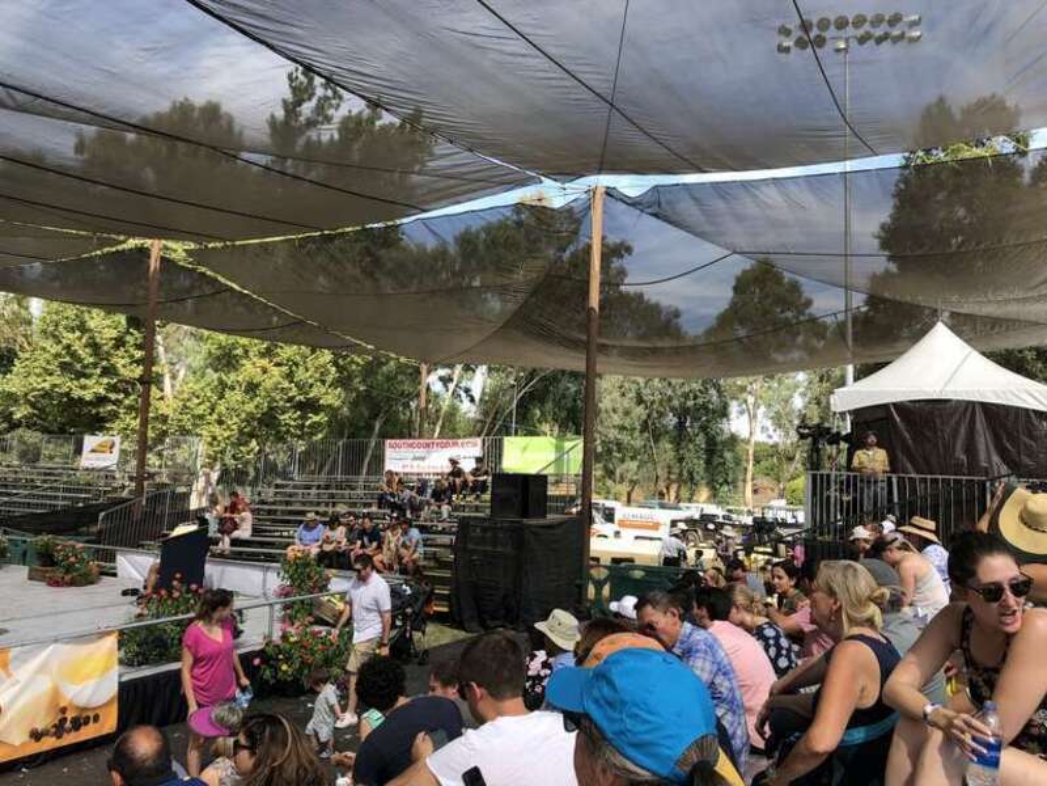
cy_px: 393
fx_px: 847
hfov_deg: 63.4
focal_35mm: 28
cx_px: 524
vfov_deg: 49.7
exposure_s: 1/578
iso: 20
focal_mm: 4
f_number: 1.8
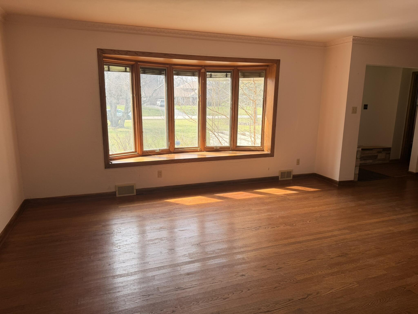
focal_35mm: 24
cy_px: 157
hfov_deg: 71.6
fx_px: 290
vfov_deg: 56.8
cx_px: 209
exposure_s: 1/194
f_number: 1.78
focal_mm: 6.76
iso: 80
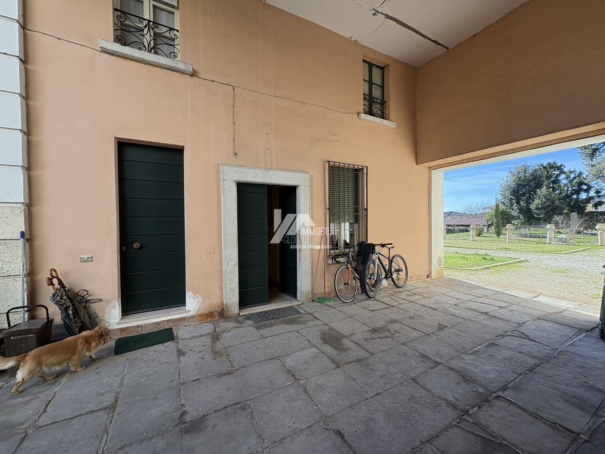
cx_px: 302
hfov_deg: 102.1
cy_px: 227
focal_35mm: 14
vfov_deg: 85.7
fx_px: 245
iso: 64
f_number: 2.2
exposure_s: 1/253
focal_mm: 2.22
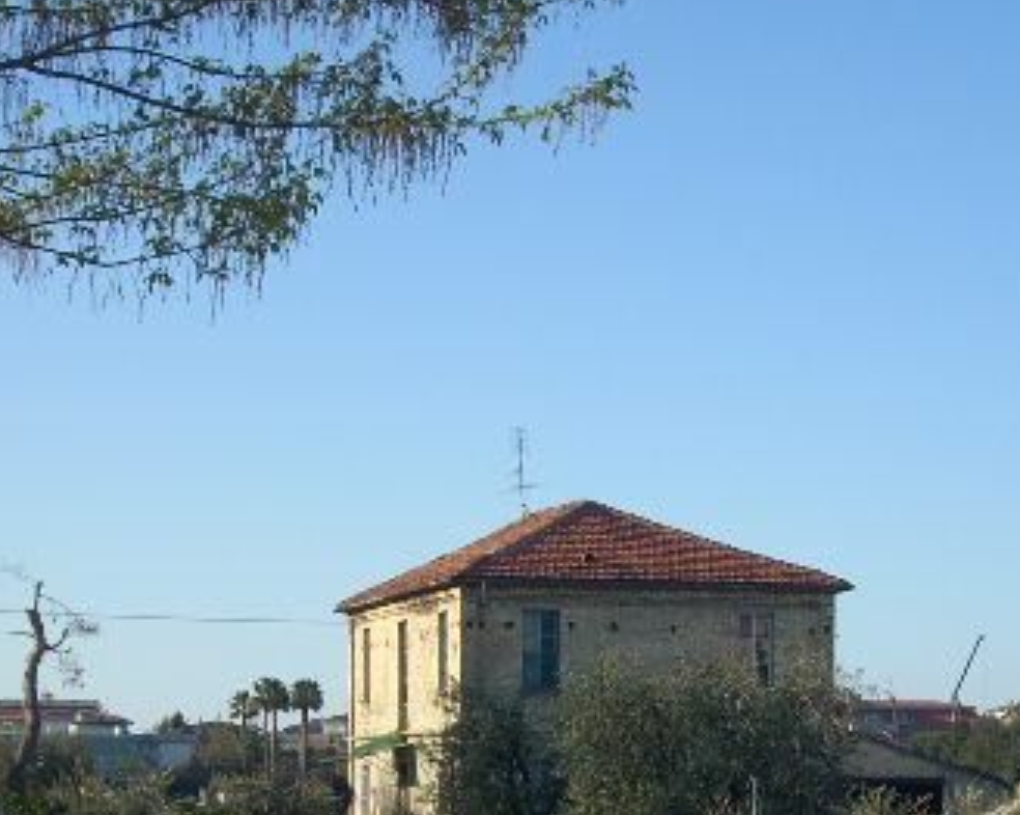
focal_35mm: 103
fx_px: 3108
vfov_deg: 14.8
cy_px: 697
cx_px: 669
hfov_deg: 18.6
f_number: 6.9
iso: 64
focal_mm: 9
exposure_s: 1/169
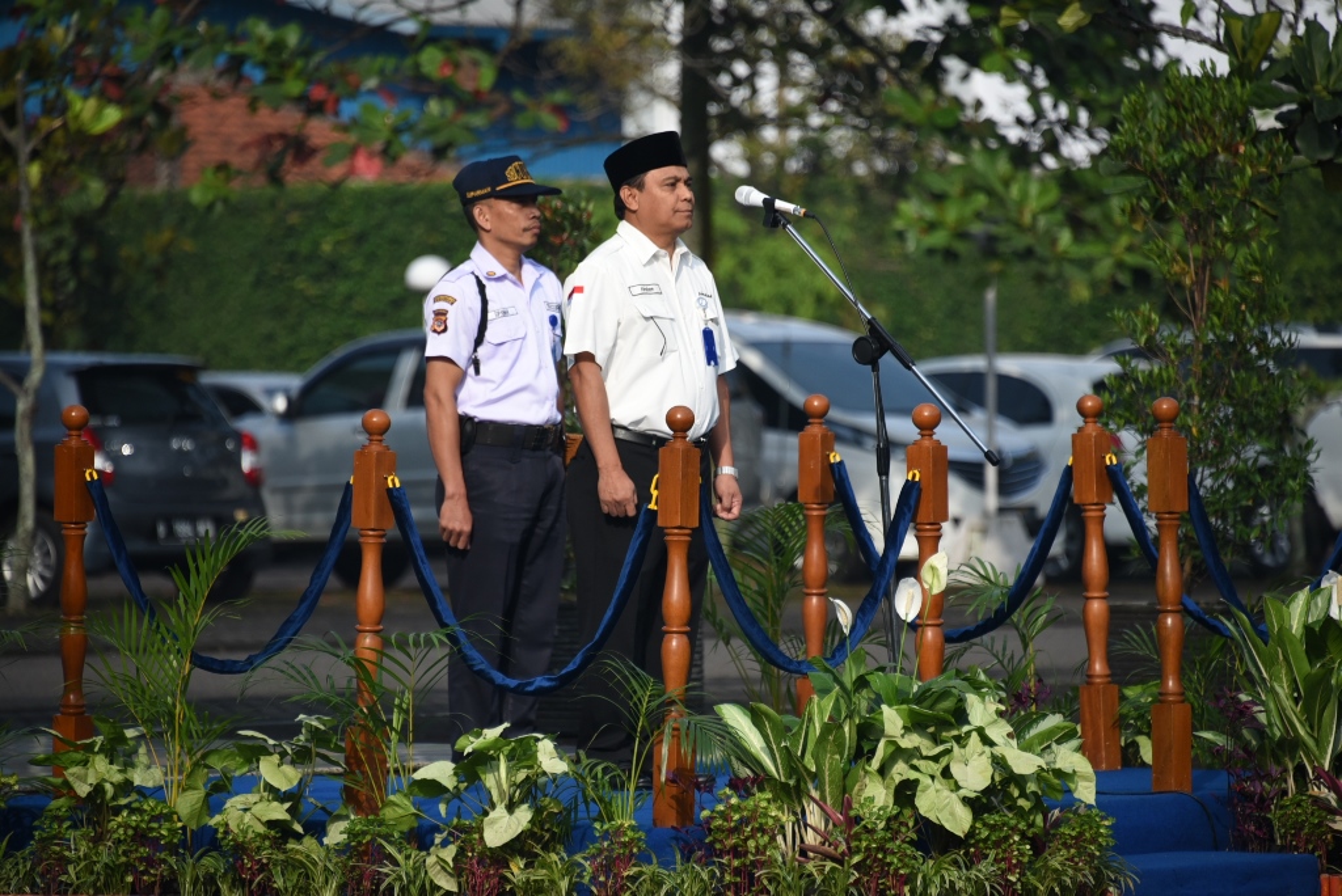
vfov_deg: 4.6
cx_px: 671
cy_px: 448
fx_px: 11189
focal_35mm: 300
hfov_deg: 6.9
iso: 800
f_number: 6.3
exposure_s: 1/2500
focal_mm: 300
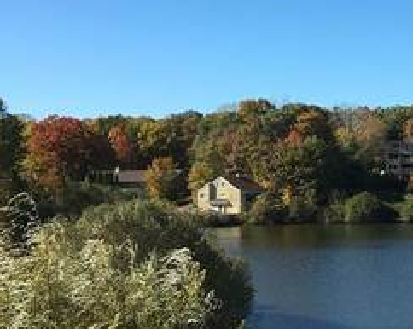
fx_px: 916
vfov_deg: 20.4
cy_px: 176
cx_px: 517
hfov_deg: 23.0
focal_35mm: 75
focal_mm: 4.15
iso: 25
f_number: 2.2
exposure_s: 1/793
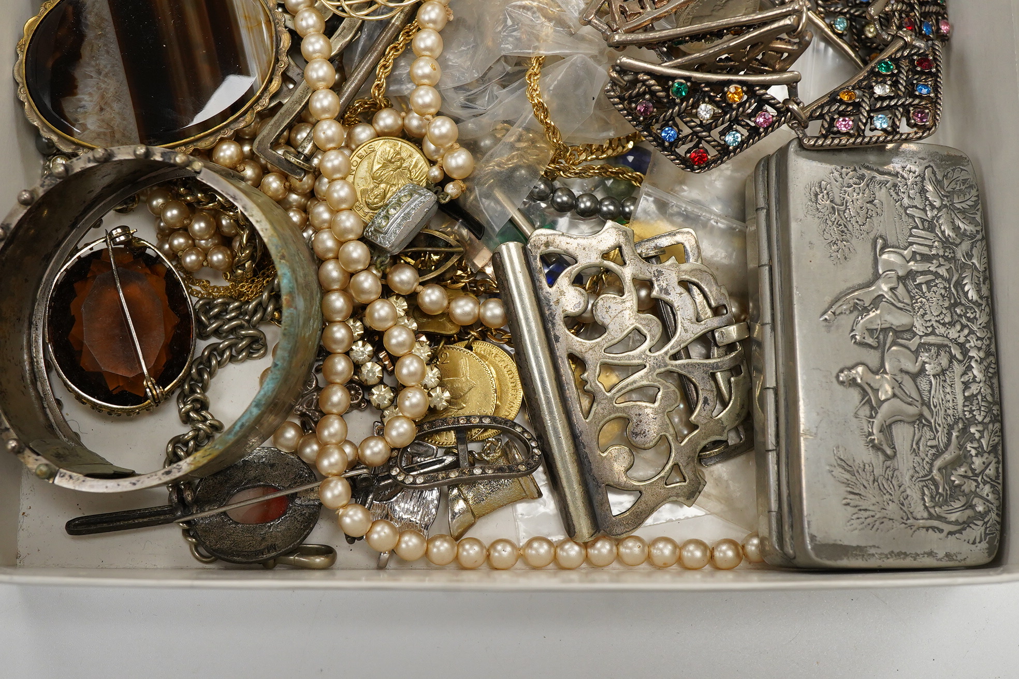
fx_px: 1274
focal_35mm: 45
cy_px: 340
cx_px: 510
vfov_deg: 29.9
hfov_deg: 43.6
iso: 1250
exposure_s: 1/125
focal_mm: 30
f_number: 11
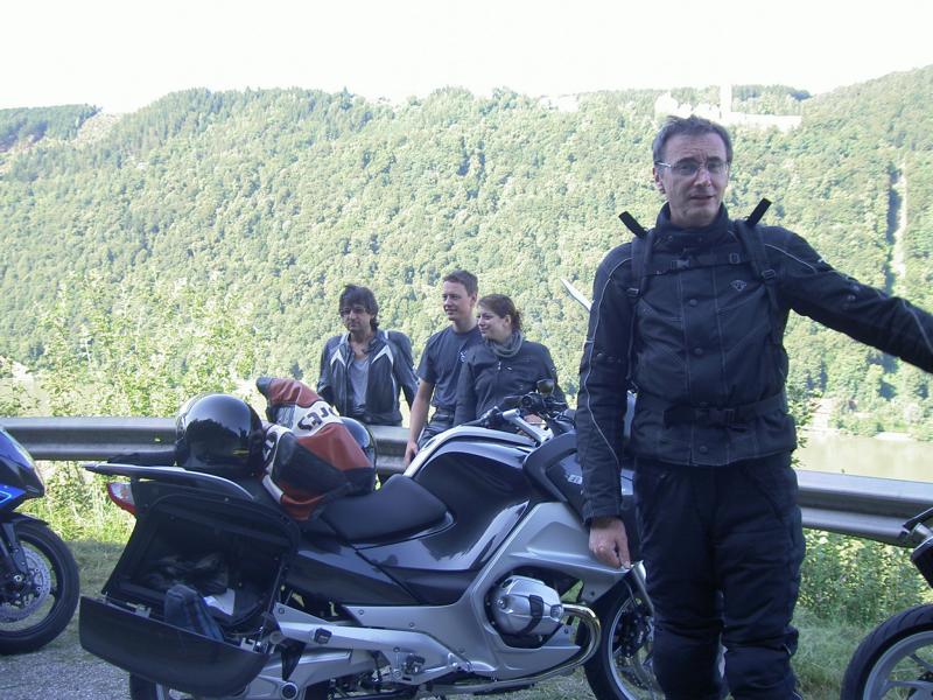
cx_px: 466
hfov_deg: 47.9
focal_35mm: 39
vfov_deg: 36.8
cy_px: 350
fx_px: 1051
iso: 100
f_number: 2.8
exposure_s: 1/100
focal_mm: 8
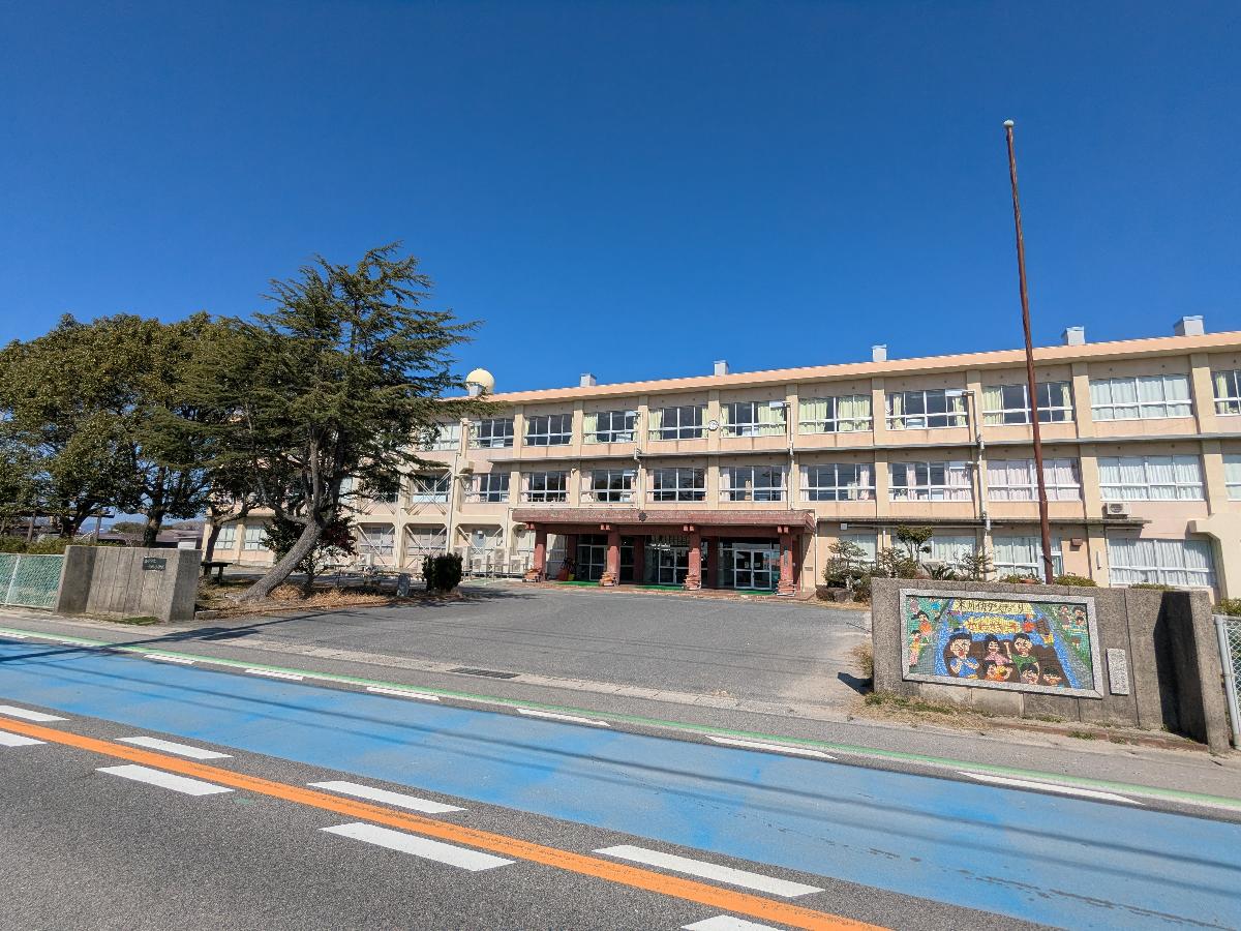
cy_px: 466
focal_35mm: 16
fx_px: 574
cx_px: 620
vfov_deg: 78.1
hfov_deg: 94.5
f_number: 2.2
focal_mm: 2.35
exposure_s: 1/3096
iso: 50
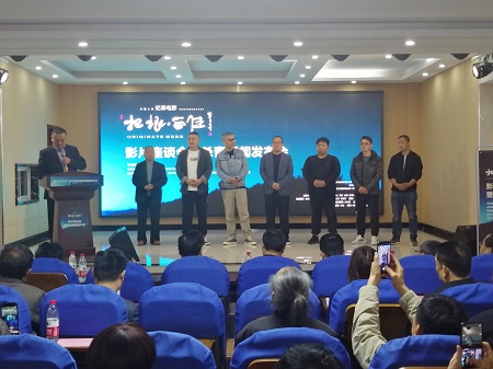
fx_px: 669
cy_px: 184
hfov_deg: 40.5
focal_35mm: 47
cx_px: 246
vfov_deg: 30.9
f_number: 1.8
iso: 100
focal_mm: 3.62
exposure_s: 1/33.3
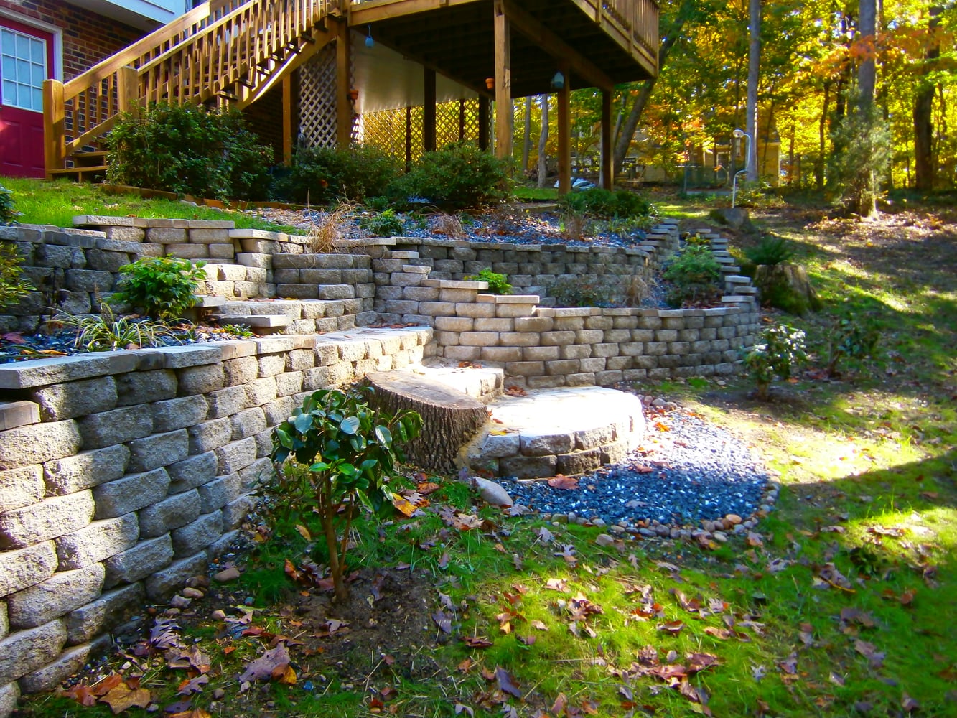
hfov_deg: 67.3
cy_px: 359
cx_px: 478
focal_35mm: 26
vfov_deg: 53.1
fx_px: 719
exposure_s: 1/80
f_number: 2.8
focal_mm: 4.7
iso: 80
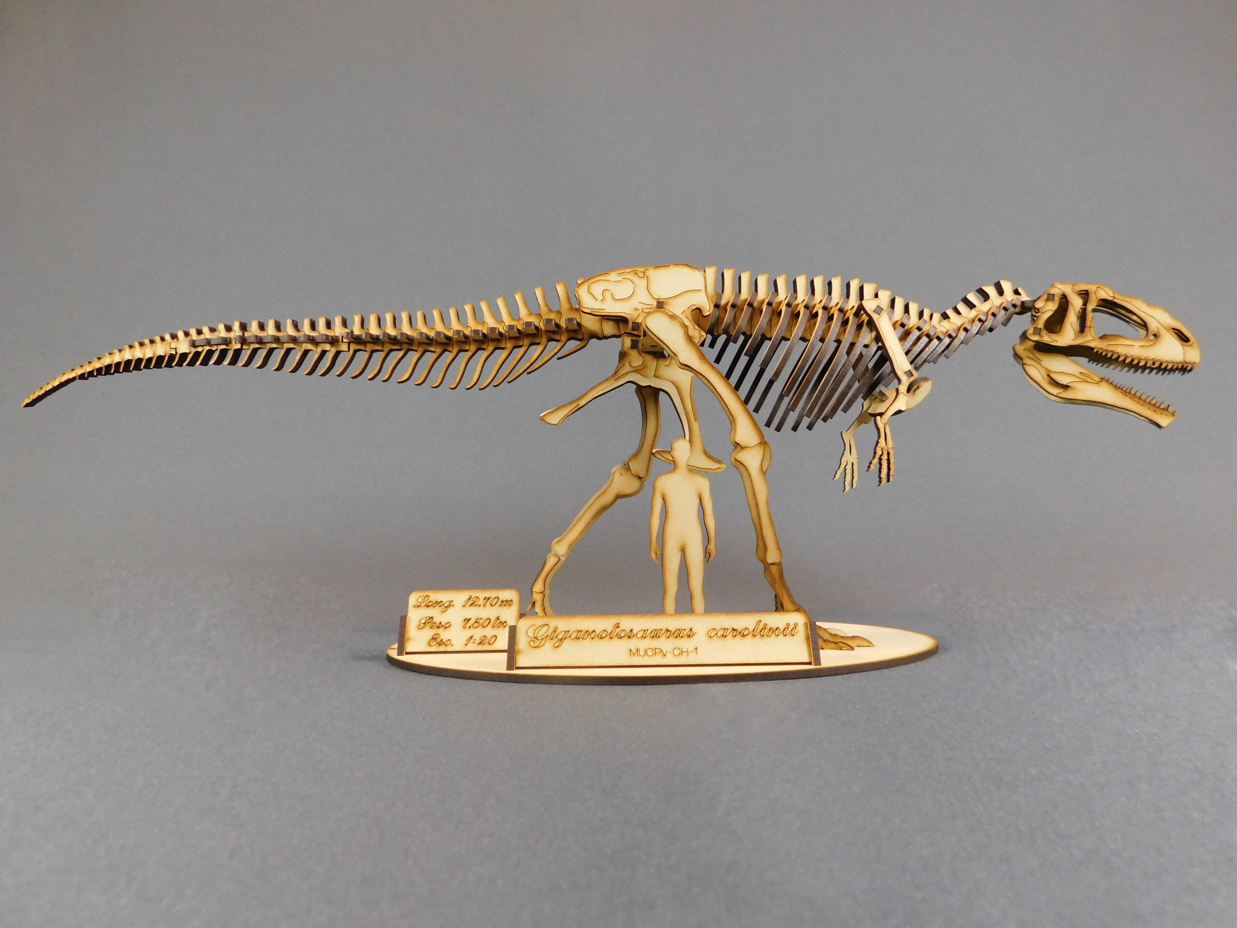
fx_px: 822
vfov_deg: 58.9
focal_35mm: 23
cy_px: 464
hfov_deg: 73.9
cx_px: 618
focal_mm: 4
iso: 400
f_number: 3
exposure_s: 1/13
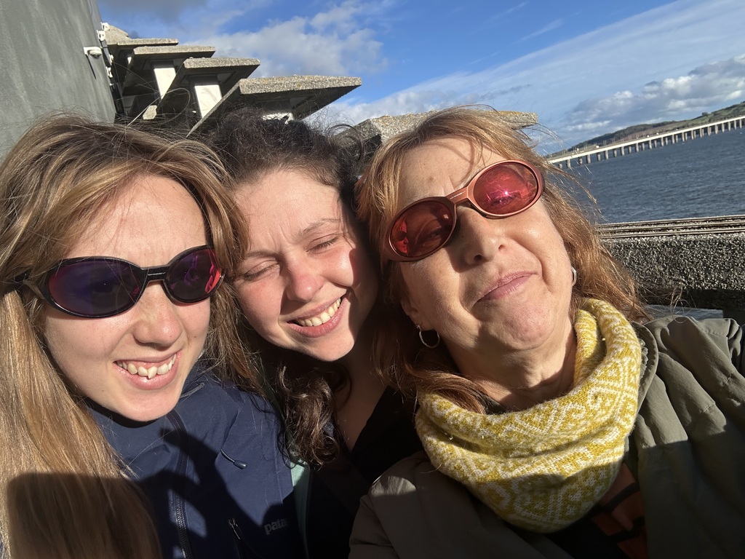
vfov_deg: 58.9
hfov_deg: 73.9
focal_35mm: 23
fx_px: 495
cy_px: 280
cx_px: 372
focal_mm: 2.69
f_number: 1.9
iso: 25
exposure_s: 1/1739
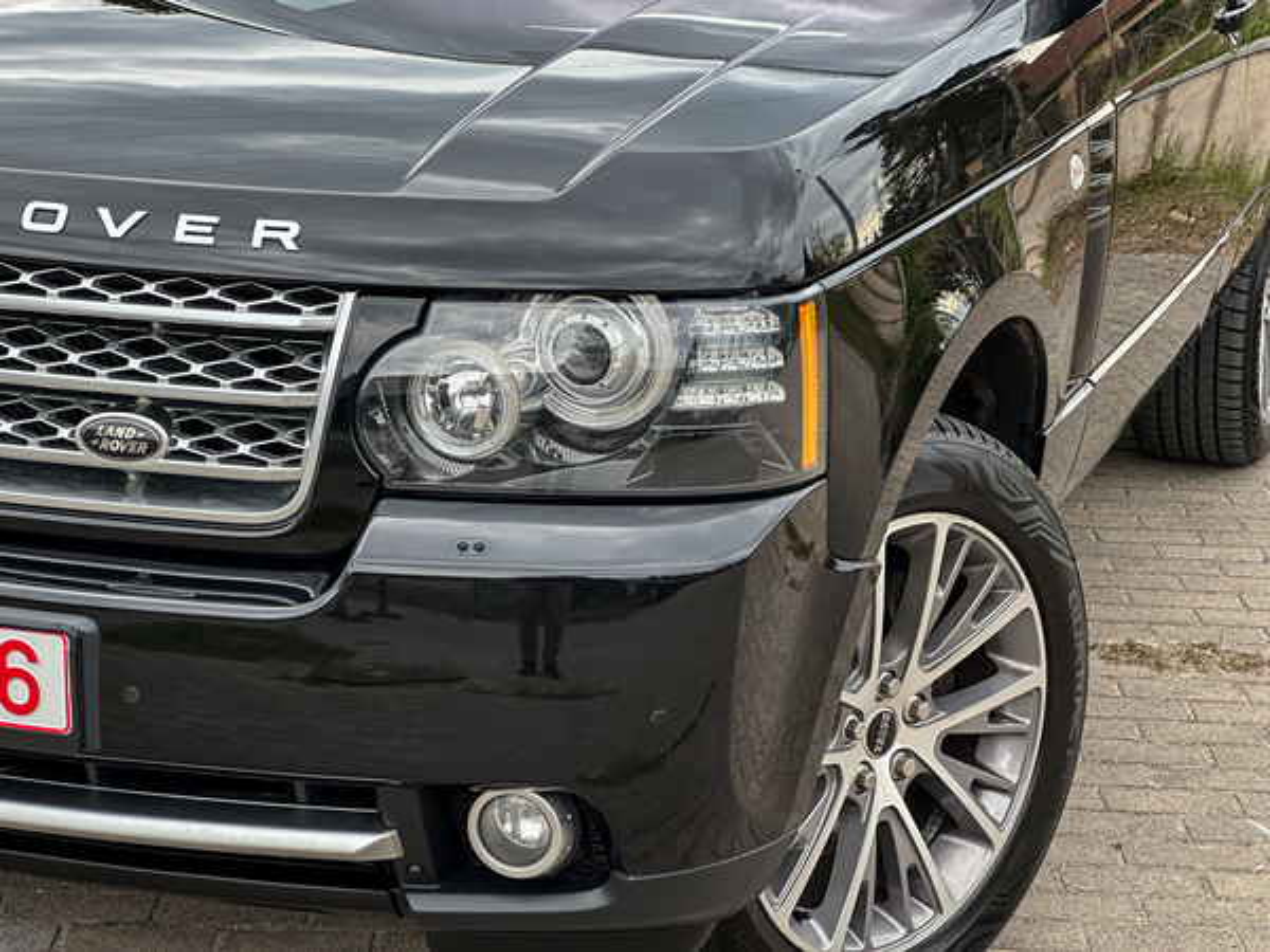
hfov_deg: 25.3
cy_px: 476
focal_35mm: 77
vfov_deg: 19.1
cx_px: 635
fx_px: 2825
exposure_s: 1/99
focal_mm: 9
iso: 125
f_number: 2.8
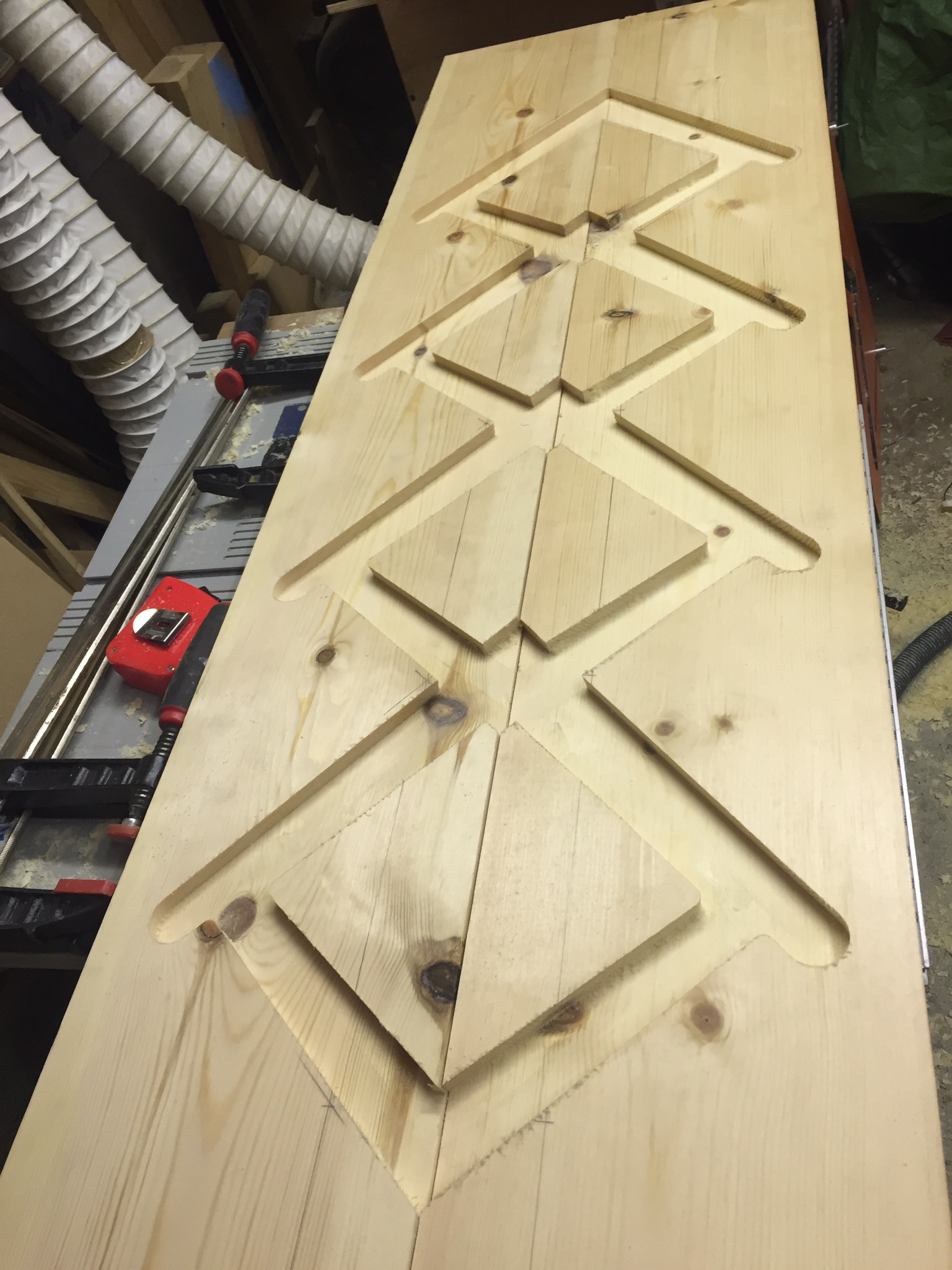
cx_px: 476
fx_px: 1063
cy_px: 635
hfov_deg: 48.2
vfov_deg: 61.7
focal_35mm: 29
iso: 80
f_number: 2.2
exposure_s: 1/33
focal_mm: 4.15
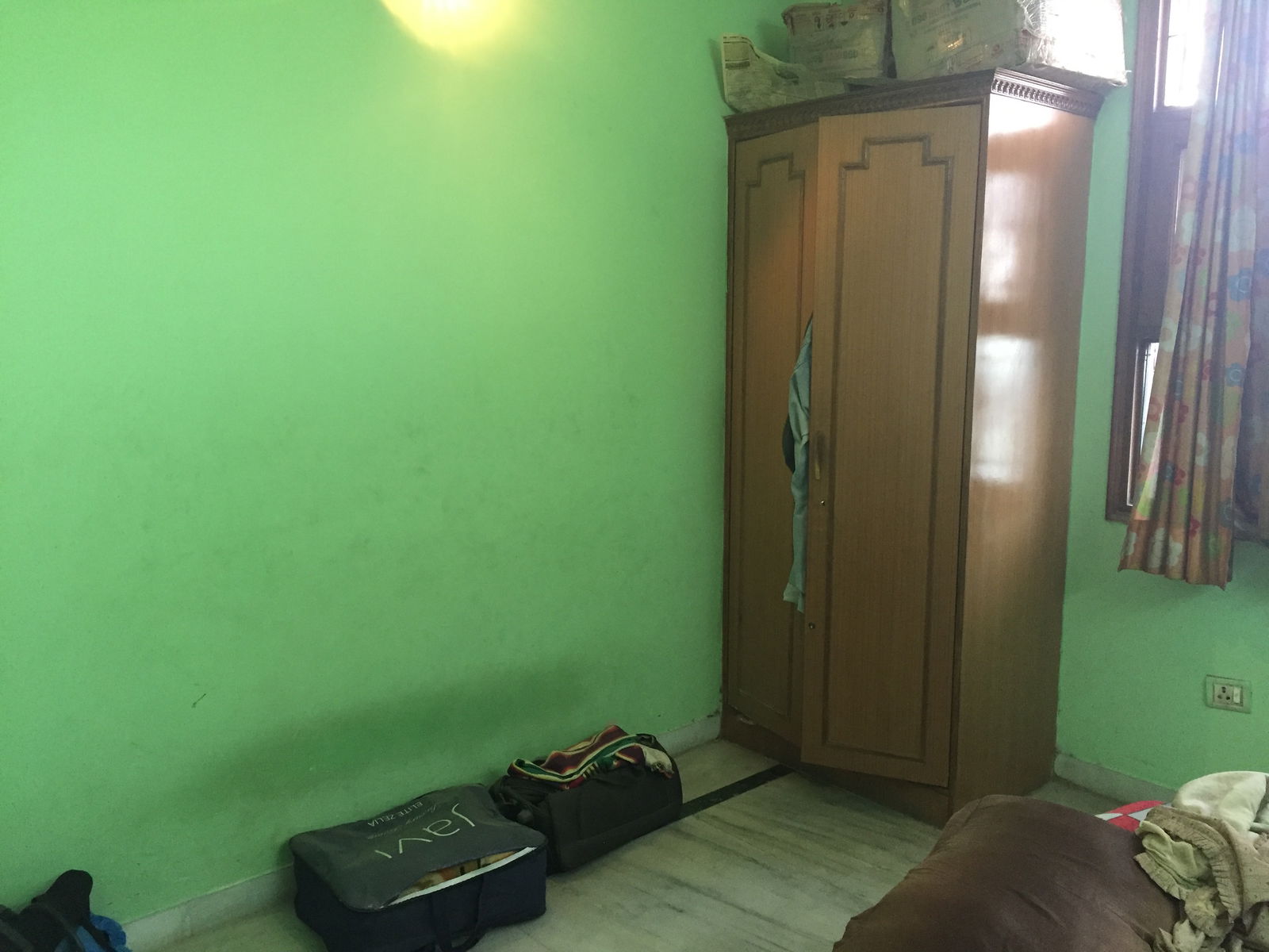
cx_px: 634
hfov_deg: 61.7
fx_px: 1063
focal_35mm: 29
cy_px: 476
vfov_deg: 48.2
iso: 250
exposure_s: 1/33
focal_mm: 4.15
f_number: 2.2
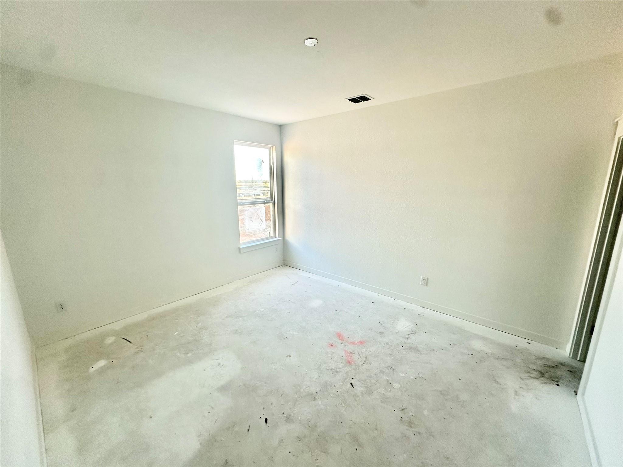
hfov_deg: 102.1
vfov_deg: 85.7
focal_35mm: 14
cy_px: 234
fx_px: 252
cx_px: 312
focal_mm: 2.22
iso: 125
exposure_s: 1/99
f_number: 2.2
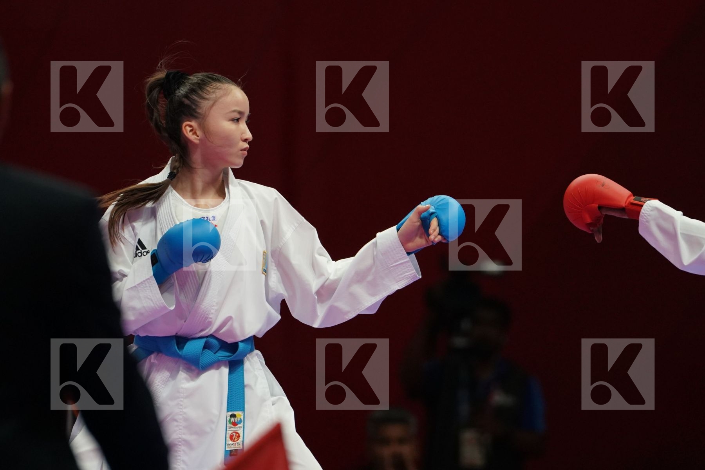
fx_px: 8224
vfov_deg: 3.3
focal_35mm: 420
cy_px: 235
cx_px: 352
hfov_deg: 4.9
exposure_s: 1/1000
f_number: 4
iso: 2000
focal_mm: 280
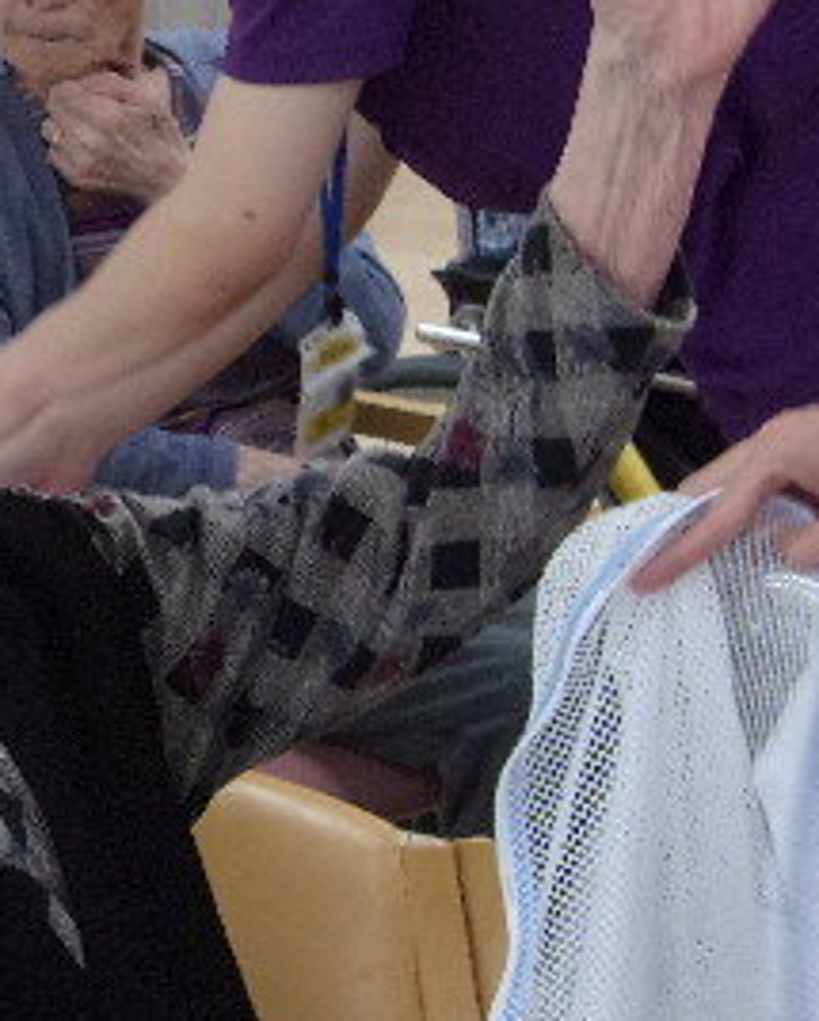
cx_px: -190
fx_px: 4930
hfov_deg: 9.4
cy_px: 358
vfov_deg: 11.8
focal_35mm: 163
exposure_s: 1/34
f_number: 4.9
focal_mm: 12.5
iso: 298
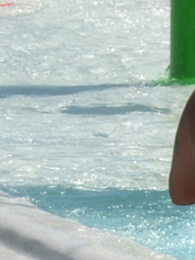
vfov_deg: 2.0
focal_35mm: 1009
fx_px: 7588
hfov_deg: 1.5
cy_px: -328
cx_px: -323
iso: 100
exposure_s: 1/200
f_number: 11
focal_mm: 70
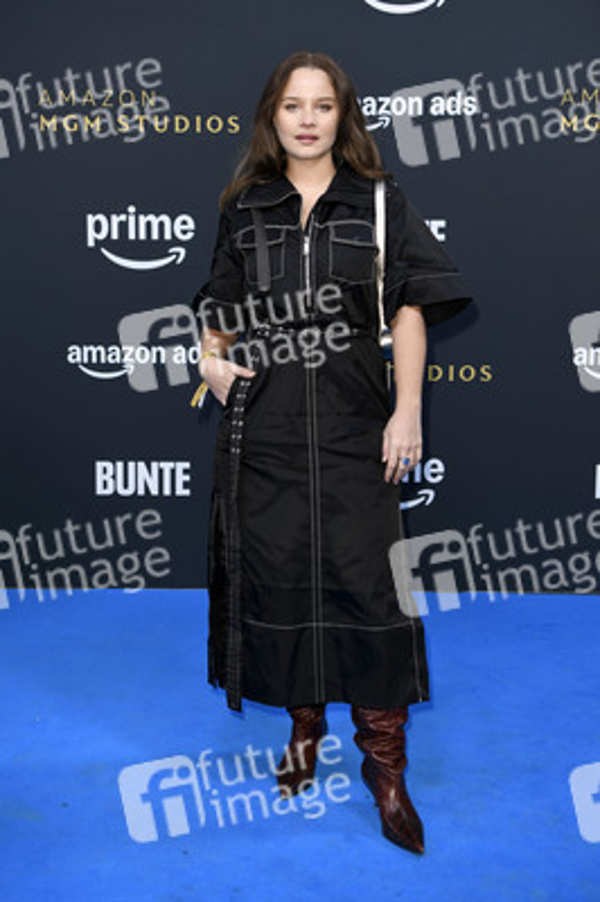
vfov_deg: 42.8
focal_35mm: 46
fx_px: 1152
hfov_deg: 29.2
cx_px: 300
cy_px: 451
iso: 400
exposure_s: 1/400
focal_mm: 46
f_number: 4
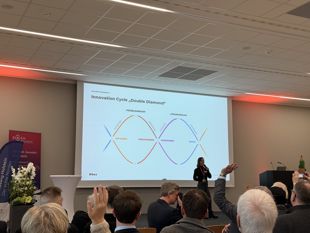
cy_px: 116
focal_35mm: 48
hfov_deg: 39.7
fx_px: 430
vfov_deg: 30.3
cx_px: 155
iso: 50
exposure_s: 1/121
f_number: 1.78
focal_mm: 6.76
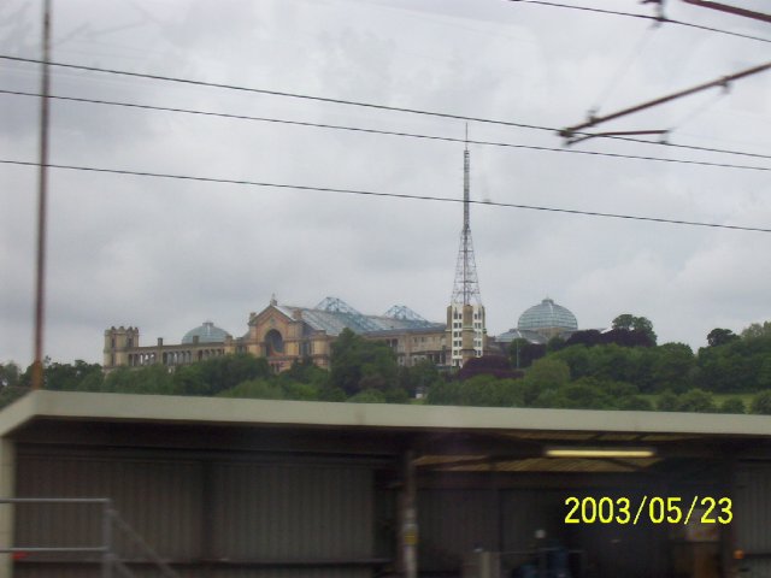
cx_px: 386
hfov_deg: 21.3
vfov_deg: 16.1
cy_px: 289
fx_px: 2049
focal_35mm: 92
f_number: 4.33
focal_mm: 14.19
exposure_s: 1/279
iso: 100
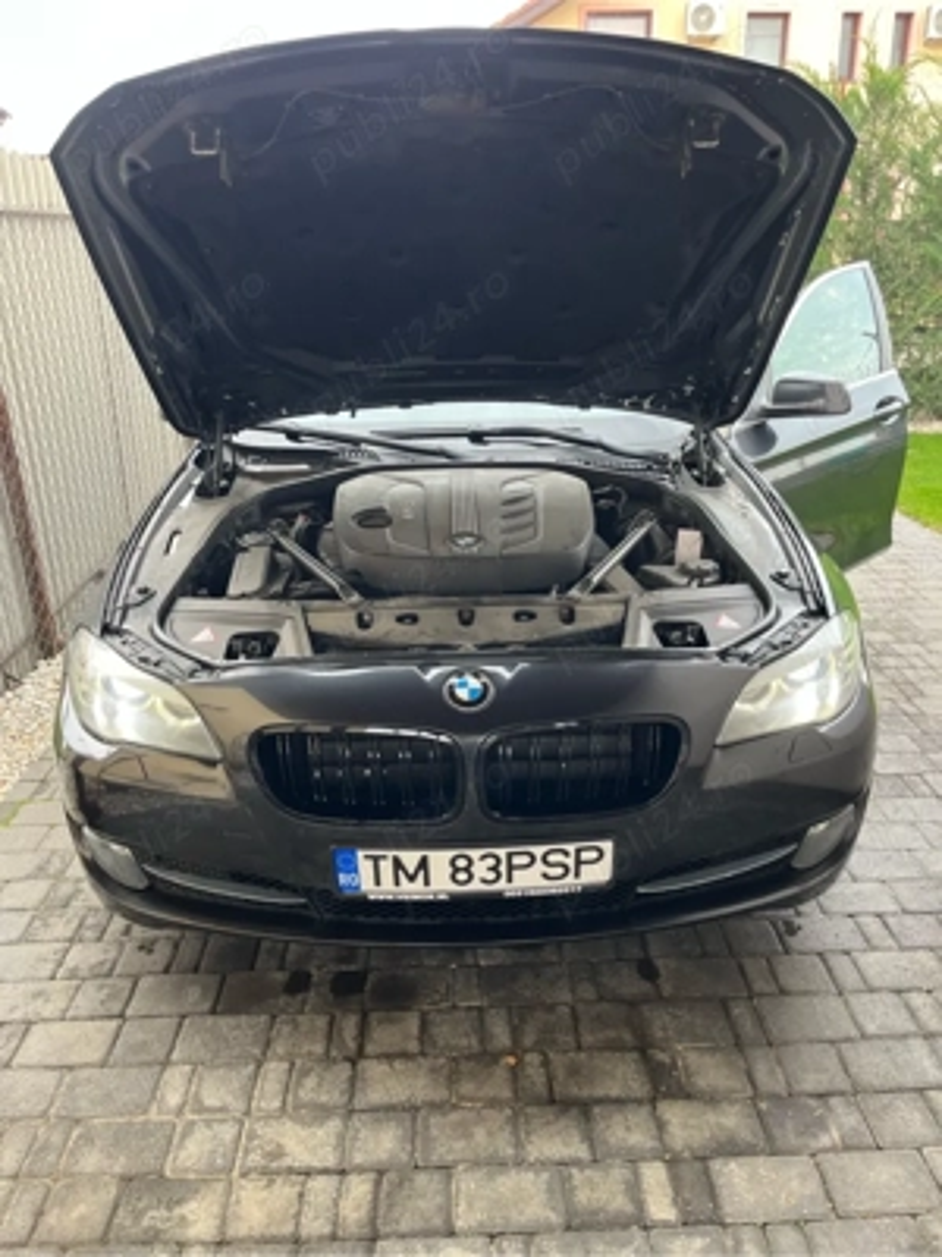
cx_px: 471
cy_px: 628
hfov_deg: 53.1
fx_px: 943
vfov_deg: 67.3
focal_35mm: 26
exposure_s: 1/105
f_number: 1.6
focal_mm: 5.1
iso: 125
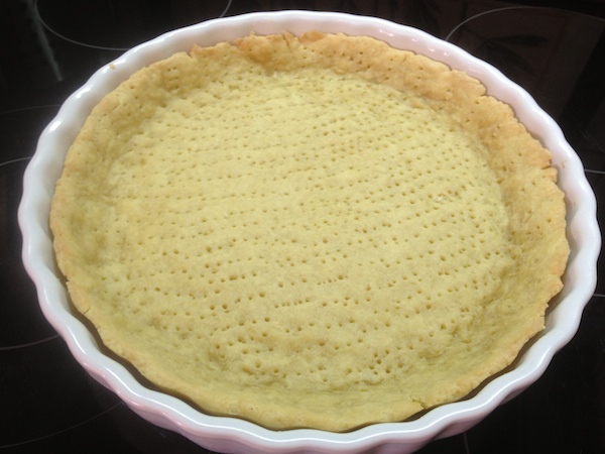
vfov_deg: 40.7
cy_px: 227
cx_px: 302
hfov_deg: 52.6
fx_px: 612
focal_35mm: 35
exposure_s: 1/20
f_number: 2.4
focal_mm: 4.28
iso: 80
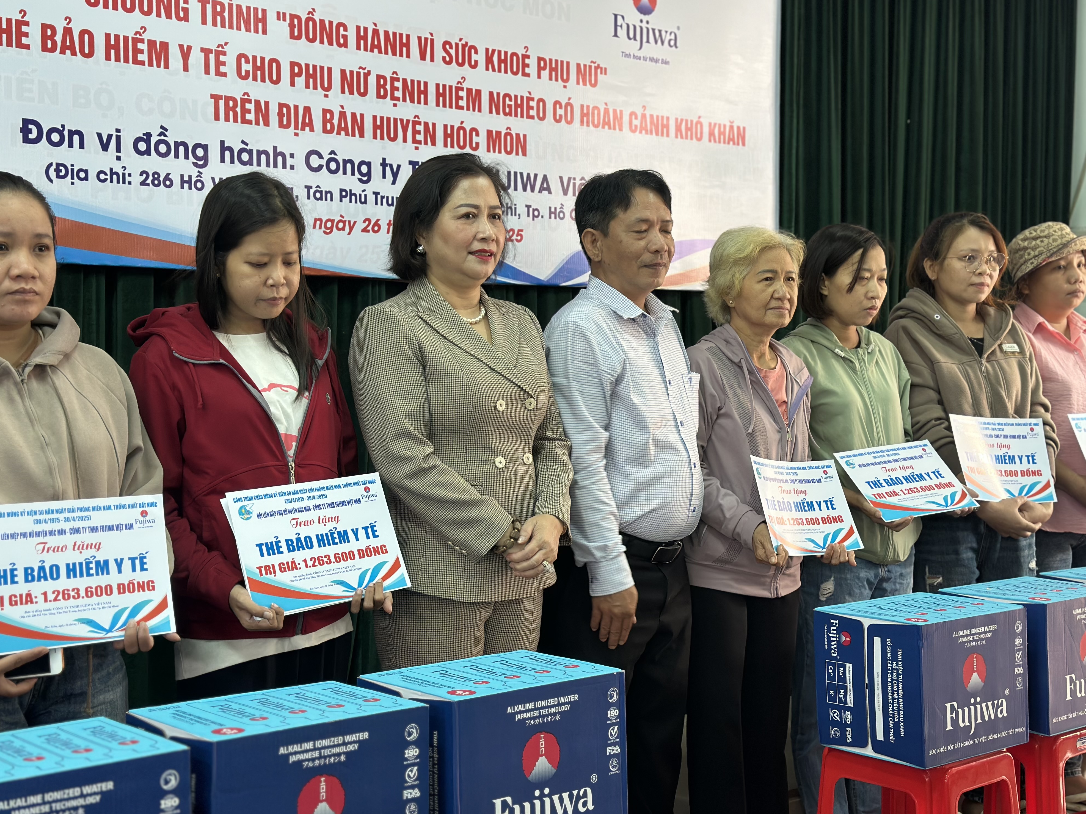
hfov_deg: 38.9
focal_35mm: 49
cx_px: 549
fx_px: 1537
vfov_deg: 29.7
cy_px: 402
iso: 100
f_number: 1.78
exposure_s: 1/50
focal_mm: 6.86
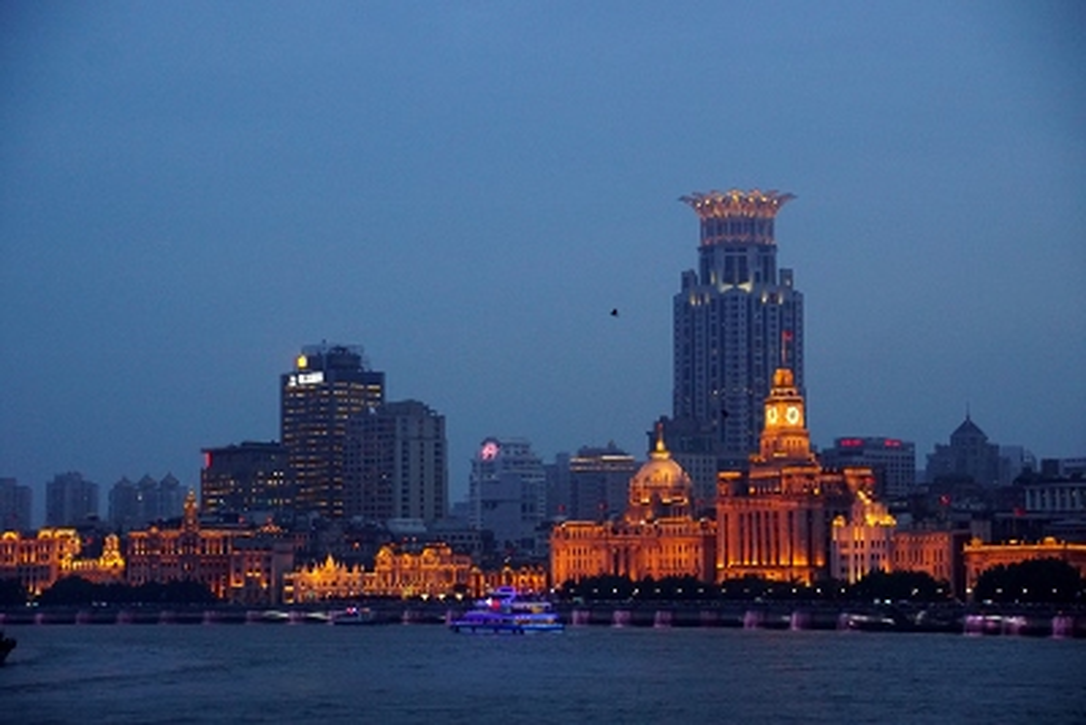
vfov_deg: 15.2
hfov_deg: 22.6
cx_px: 543
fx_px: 2716
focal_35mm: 90
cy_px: 362
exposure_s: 1/100
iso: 1250
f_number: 5.6
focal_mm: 60
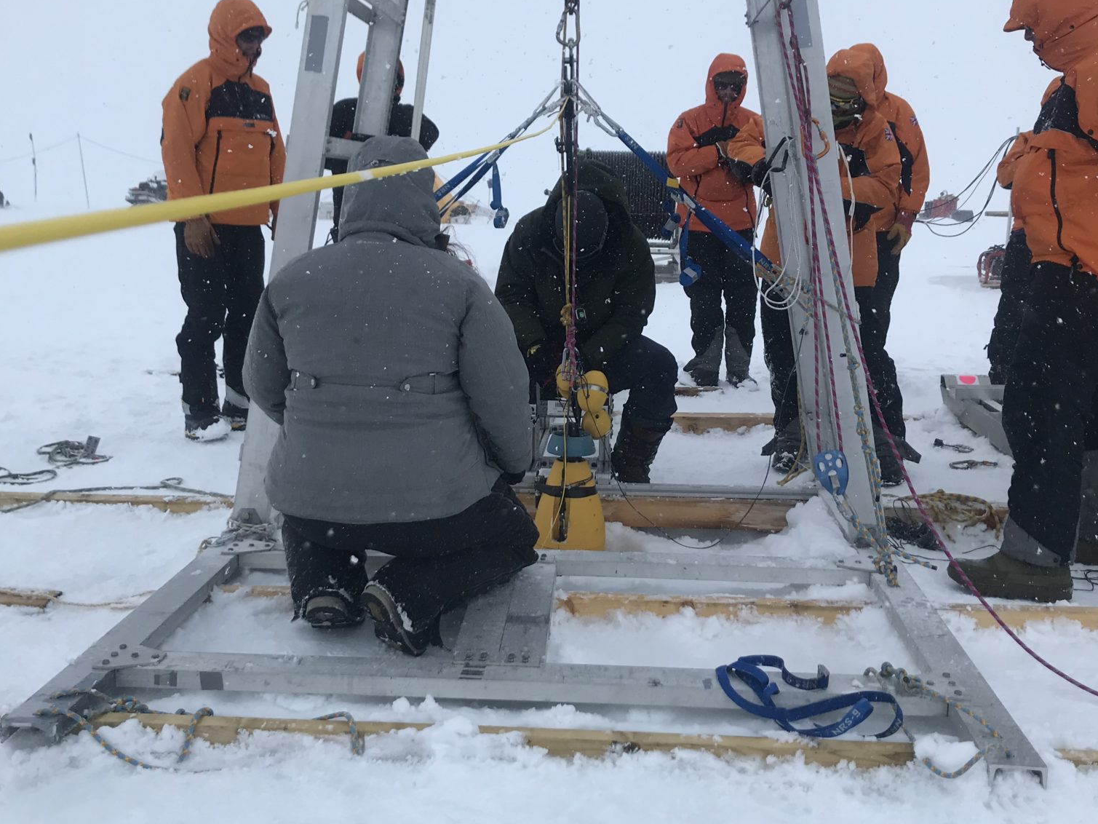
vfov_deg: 37.7
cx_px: 545
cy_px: 376
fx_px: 1205
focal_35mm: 38
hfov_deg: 49.0
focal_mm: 3.99
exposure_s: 1/4566
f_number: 1.8
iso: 20
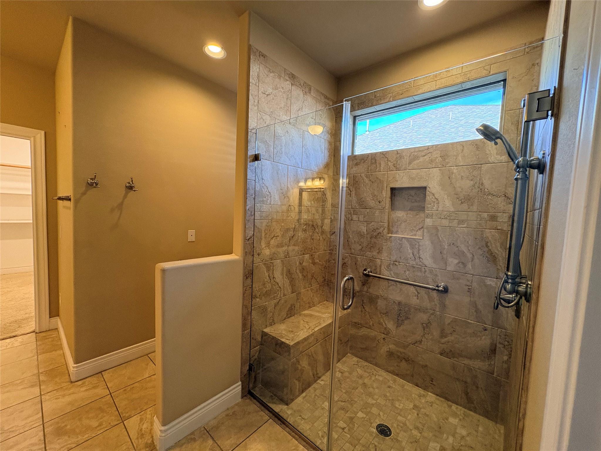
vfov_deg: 85.7
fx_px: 243
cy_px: 226
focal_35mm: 14
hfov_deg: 102.1
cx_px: 300
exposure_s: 1/120
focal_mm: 2.22
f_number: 2.2
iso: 320
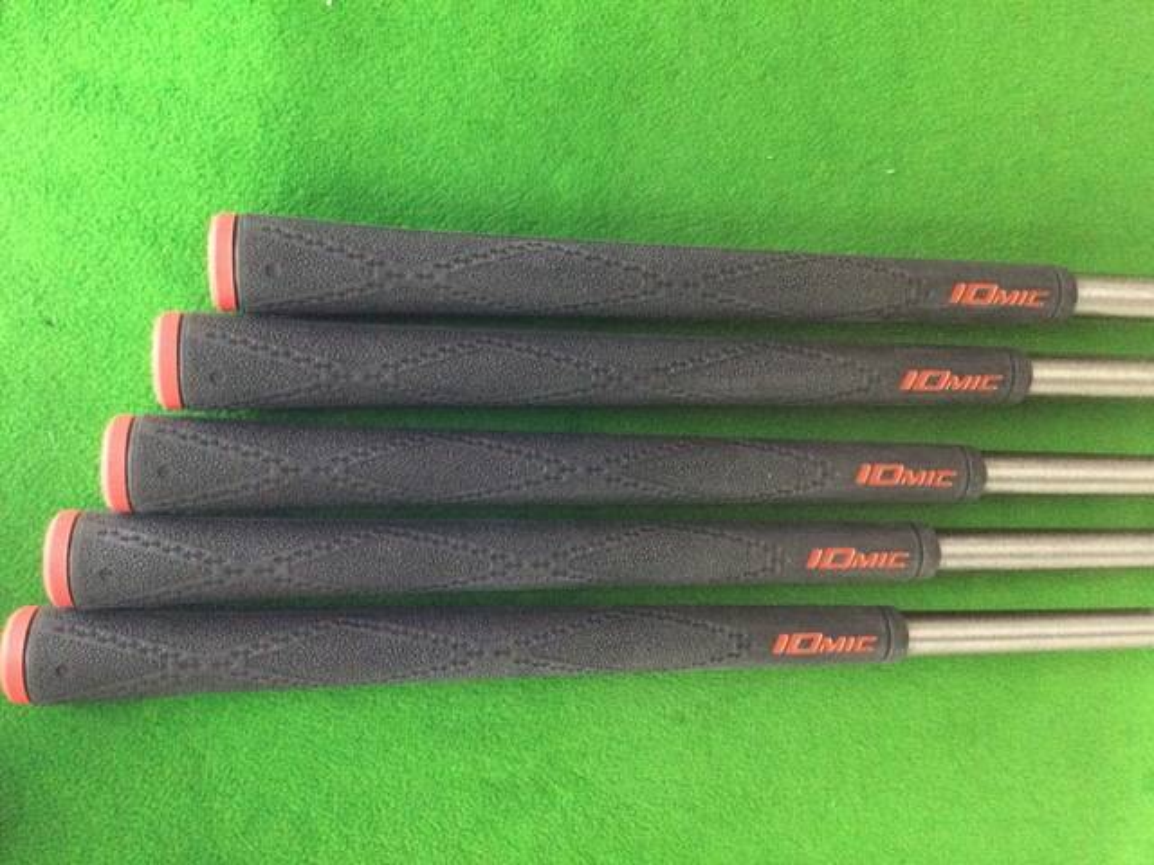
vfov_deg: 45.4
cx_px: 577
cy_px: 432
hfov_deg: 58.4
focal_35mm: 31
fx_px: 1033
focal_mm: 3.3
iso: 200
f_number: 2.4
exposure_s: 1/15
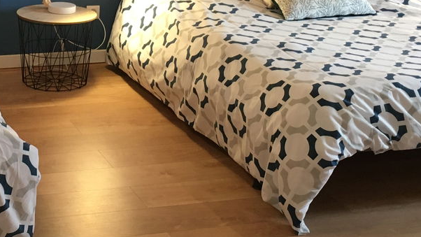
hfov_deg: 24.7
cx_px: 59
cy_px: -13
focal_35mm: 84
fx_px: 938
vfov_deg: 14.1
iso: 125
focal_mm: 4.15
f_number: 2.2
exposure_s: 1/33
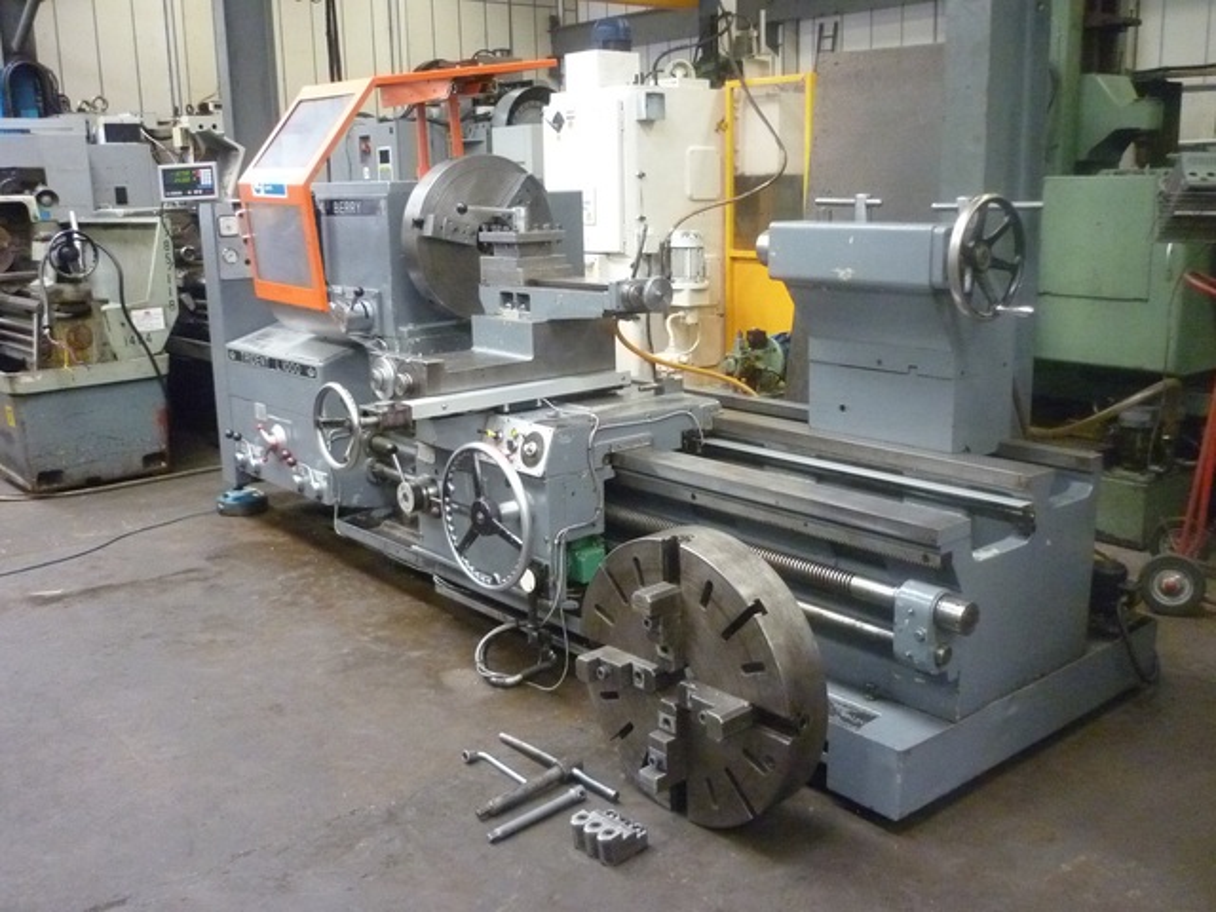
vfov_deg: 42.9
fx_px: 1159
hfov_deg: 55.4
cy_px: 456
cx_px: 608
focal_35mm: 33
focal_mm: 5.5
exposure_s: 1/40
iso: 800
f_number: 2.8
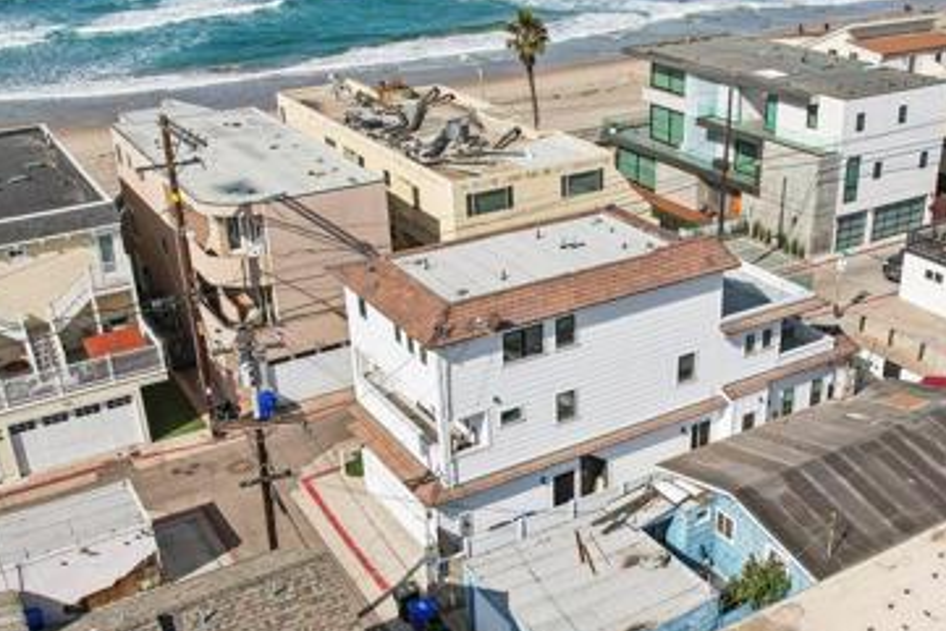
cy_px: 394
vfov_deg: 34.1
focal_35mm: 39
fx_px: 1025
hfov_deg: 49.2
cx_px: 574
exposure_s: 1/4000
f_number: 2.8
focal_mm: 8.4
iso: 120
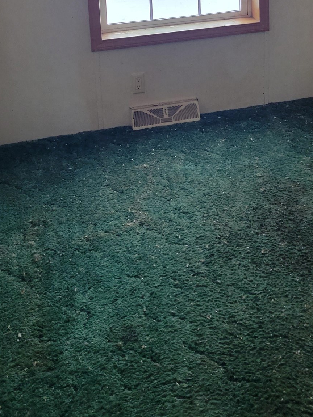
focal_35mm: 52
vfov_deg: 33.7
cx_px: 206
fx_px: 627
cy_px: 2
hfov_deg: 27.9
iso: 250
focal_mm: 5.4
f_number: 1.8
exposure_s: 1/120
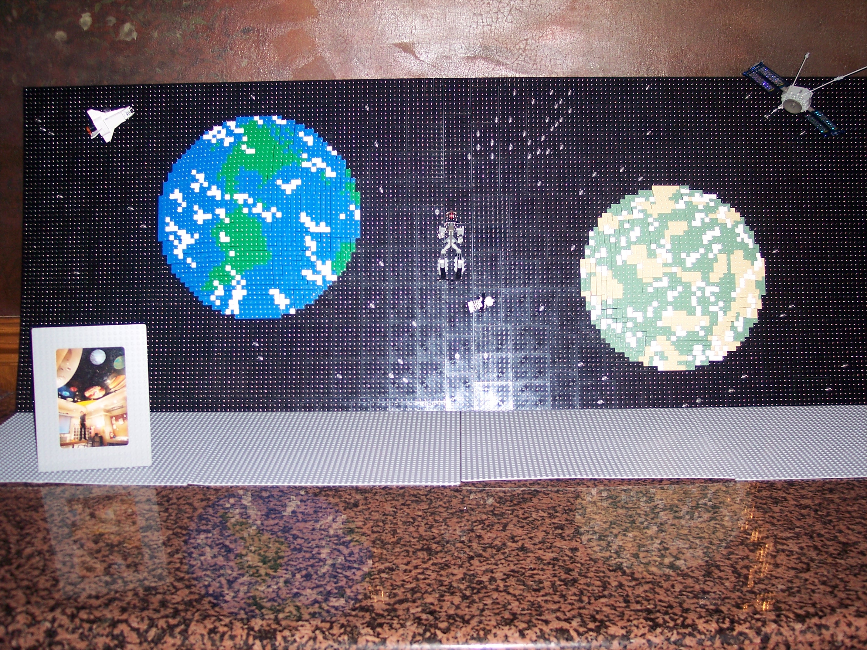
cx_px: 434
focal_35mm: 39
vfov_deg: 36.8
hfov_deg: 47.9
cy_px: 325
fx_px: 977
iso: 100
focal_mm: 8
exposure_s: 1/60
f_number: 2.8
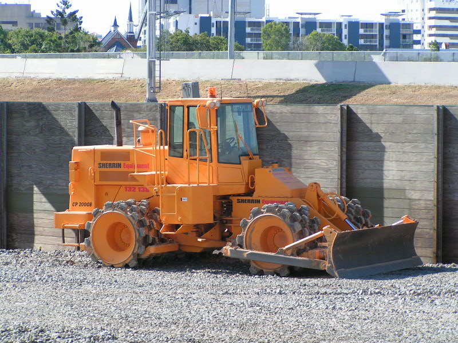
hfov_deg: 12.0
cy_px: 172
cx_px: 229
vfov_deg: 9.1
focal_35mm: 164
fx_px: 2170
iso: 50
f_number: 5
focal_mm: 25.1
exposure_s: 1/320
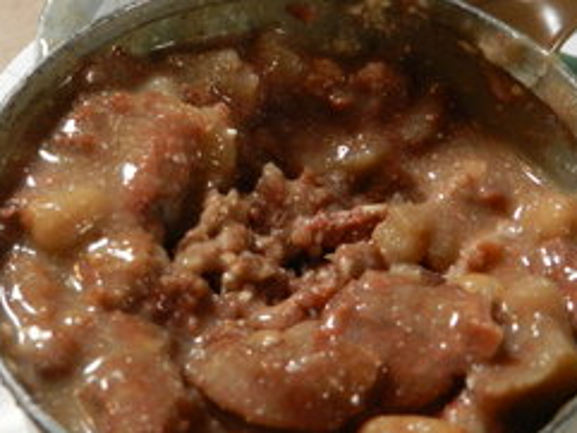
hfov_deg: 30.7
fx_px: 1051
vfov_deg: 23.3
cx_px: 285
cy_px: 225
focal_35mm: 63
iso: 640
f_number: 4
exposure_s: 1/60
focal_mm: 6.7
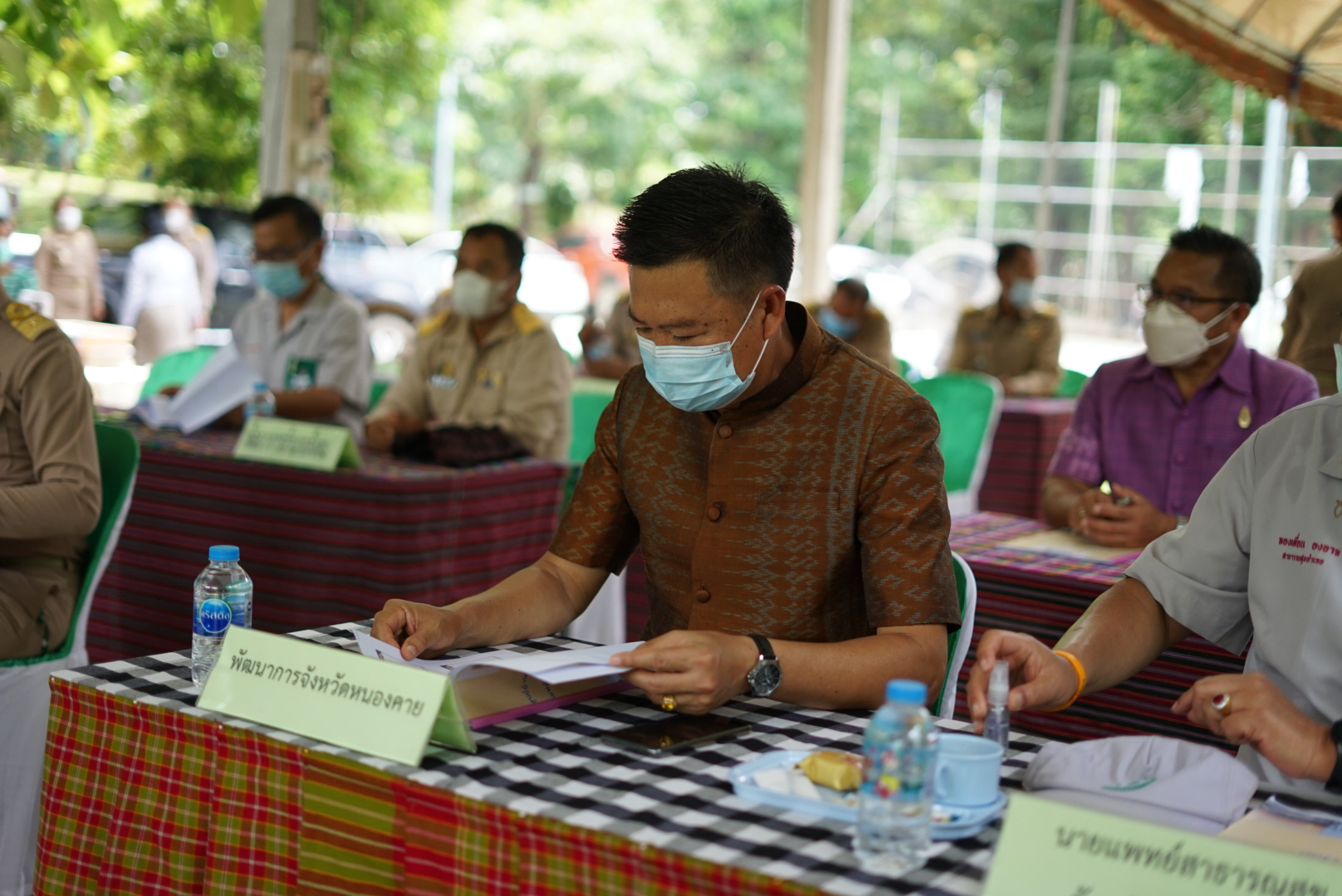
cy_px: 448
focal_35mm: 50
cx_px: 671
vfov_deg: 27.0
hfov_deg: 39.6
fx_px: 1865
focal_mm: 50
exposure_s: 1/800
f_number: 2
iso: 400
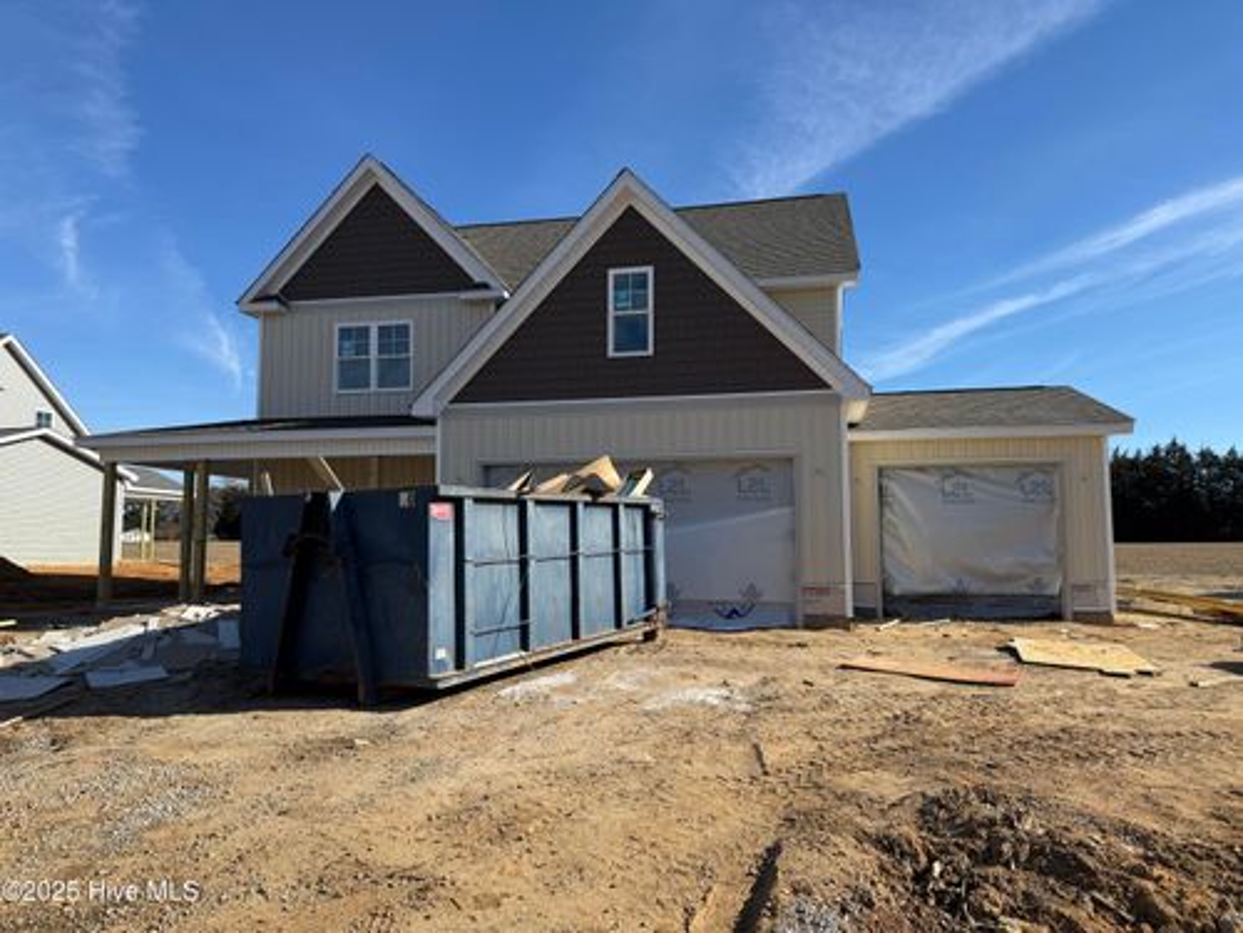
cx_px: 622
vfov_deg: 56.8
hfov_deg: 71.6
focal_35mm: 24
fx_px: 862
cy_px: 466
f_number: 1.78
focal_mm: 6.76
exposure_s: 1/4167
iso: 80
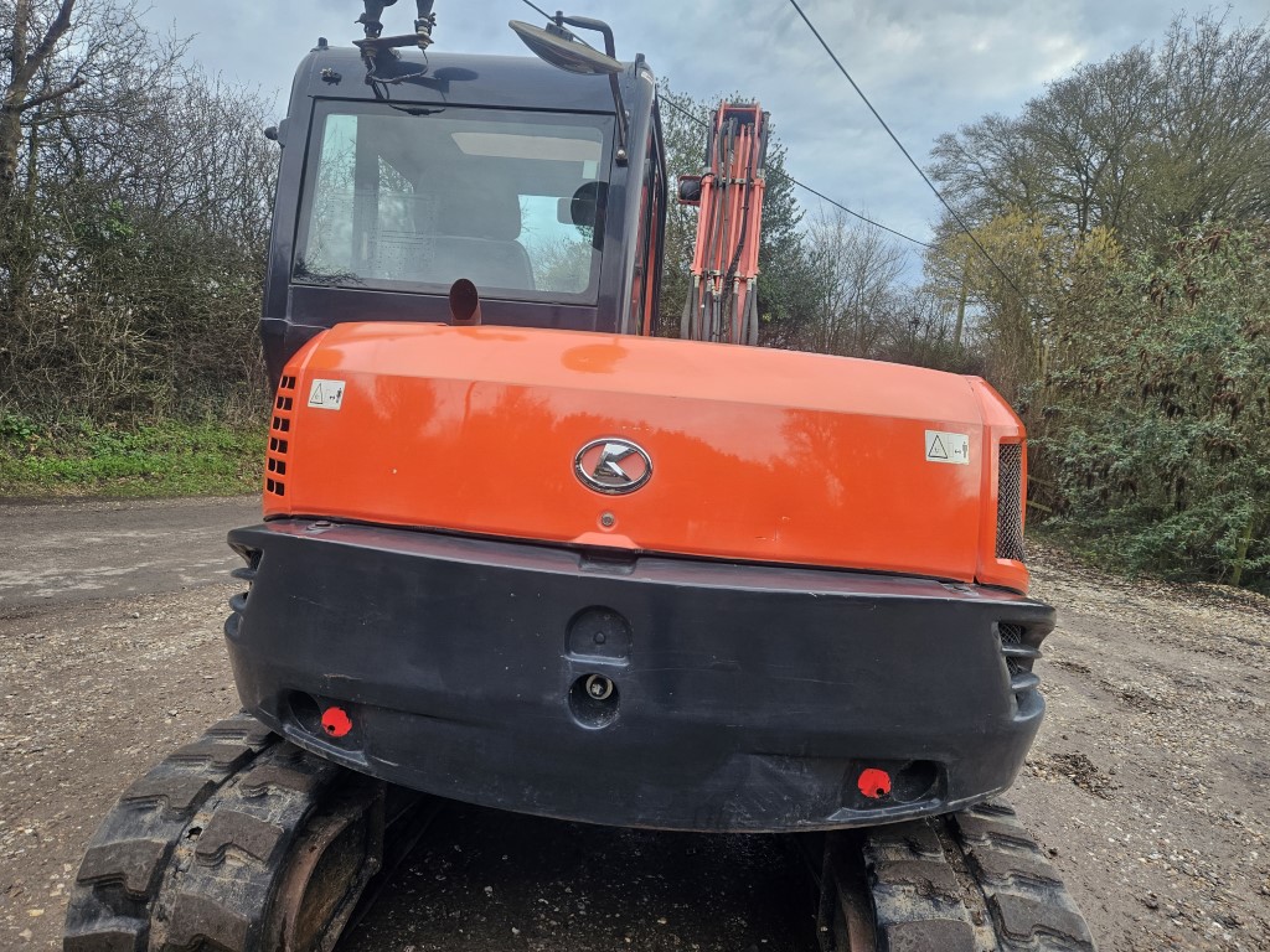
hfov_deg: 73.9
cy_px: 476
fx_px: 844
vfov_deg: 58.9
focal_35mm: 23
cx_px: 635
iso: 125
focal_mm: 5.4
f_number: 1.8
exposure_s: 1/190
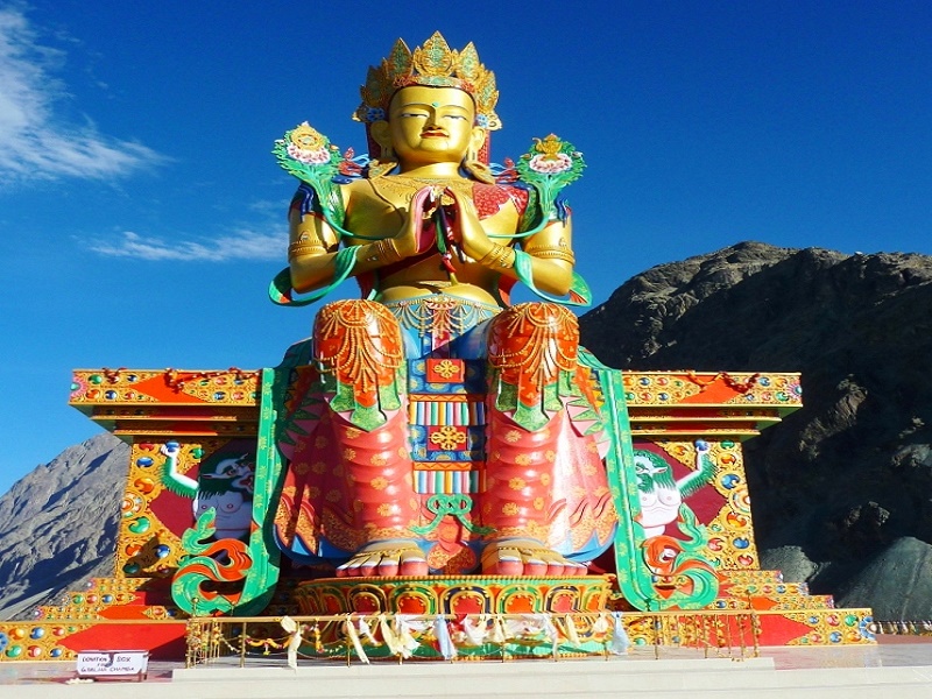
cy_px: 350
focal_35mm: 29
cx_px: 466
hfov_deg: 61.7
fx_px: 781
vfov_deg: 48.2
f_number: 5
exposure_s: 1/640
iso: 80
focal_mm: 4.7
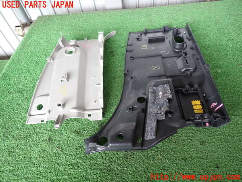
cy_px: 91
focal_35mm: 25
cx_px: 121
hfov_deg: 69.4
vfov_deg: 54.9
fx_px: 175
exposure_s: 1/60
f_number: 2
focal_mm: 4.5
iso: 160
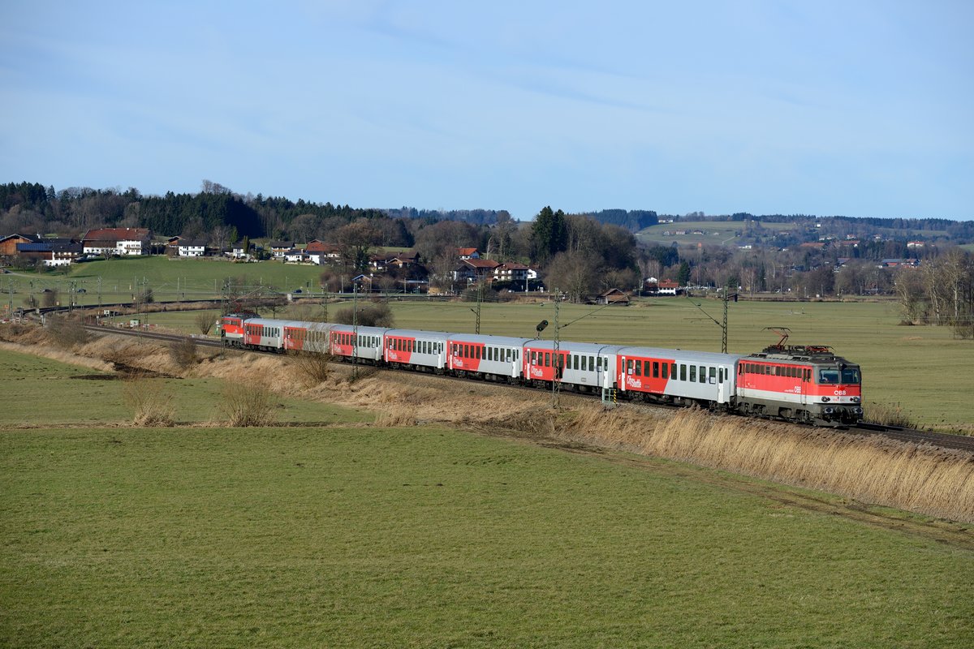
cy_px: 324
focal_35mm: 120
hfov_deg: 17.1
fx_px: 3246
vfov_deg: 11.4
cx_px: 487
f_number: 5.6
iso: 200
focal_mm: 120
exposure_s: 1/1600
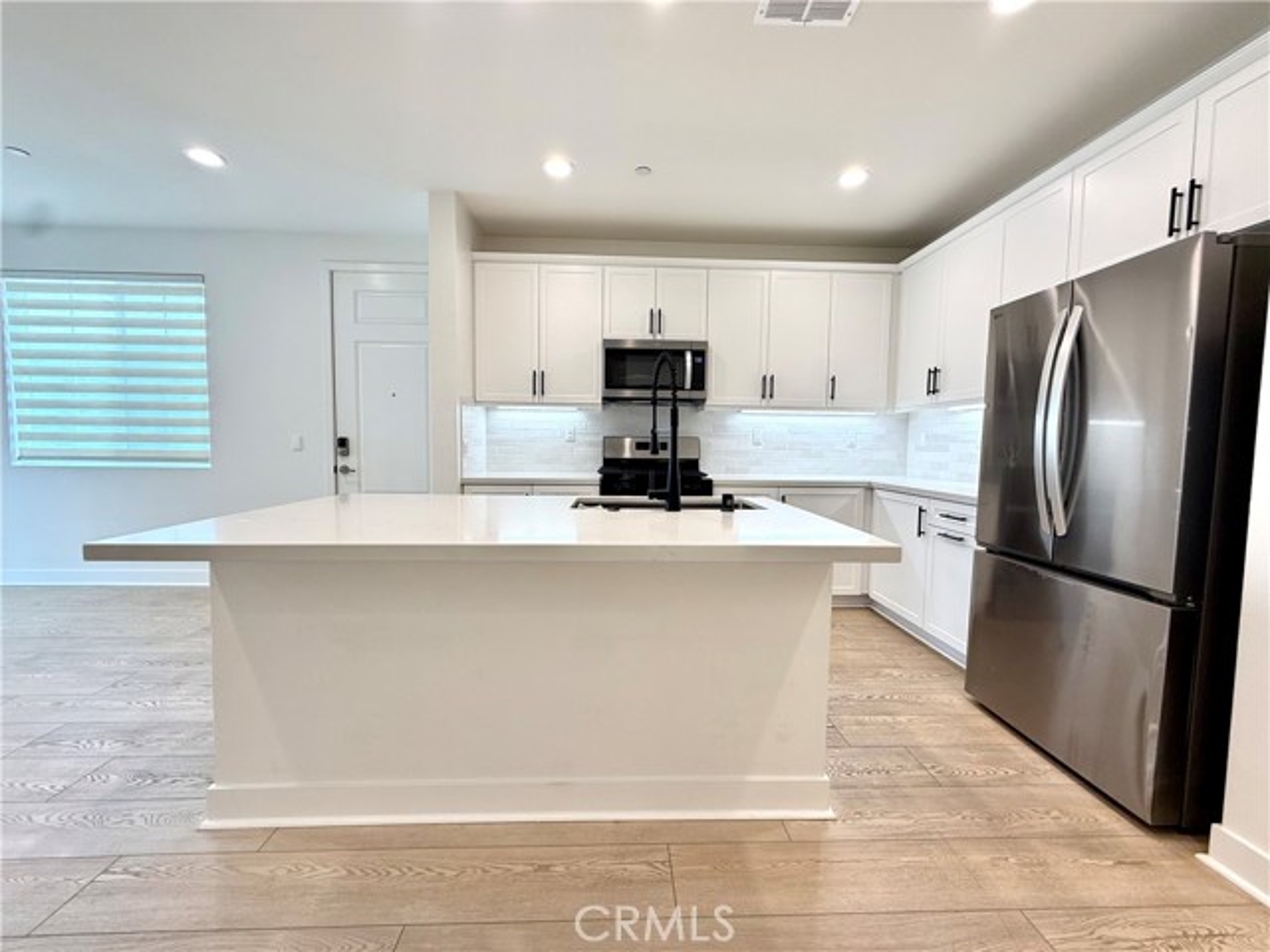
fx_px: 514
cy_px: 476
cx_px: 635
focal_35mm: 14
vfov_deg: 85.7
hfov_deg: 102.1
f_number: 2.2
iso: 100
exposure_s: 1/120
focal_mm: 2.22
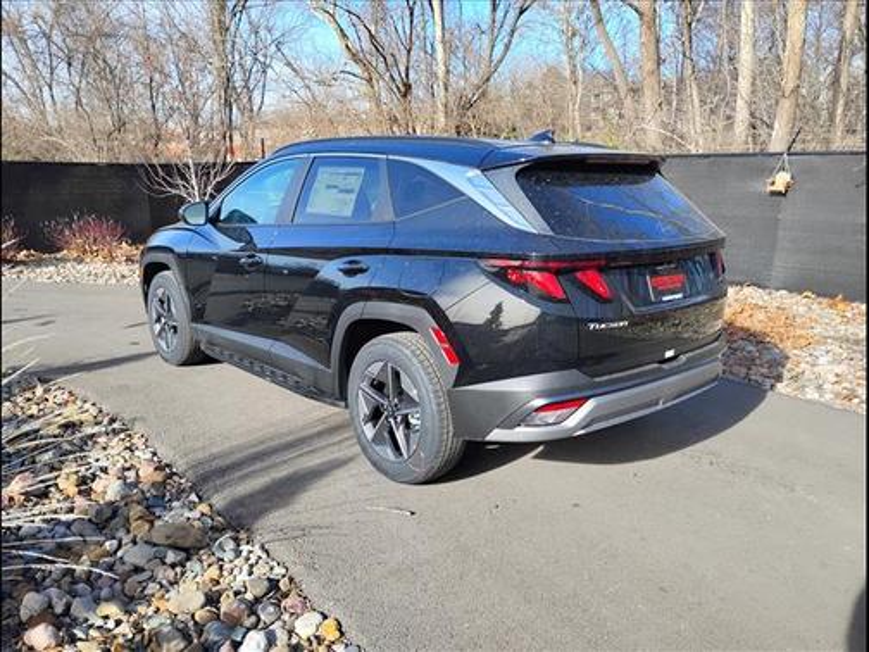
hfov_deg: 63.4
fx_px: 703
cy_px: 326
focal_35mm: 28
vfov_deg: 49.7
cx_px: 434
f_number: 1.8
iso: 100
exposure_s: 1/370
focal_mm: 4.26
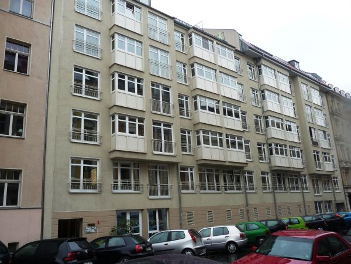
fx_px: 304
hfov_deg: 60.0
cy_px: 132
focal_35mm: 30
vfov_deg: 46.8
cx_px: 176
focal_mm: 5
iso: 100
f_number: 3.4
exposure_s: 1/80
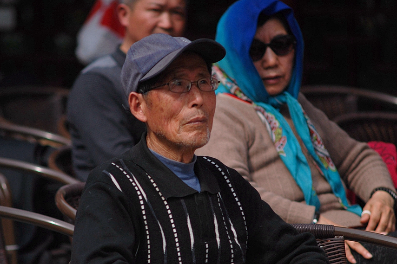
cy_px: 130
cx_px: 180
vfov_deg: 3.6
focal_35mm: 378
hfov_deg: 5.5
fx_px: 4167
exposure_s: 1/800
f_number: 4
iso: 200
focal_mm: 210
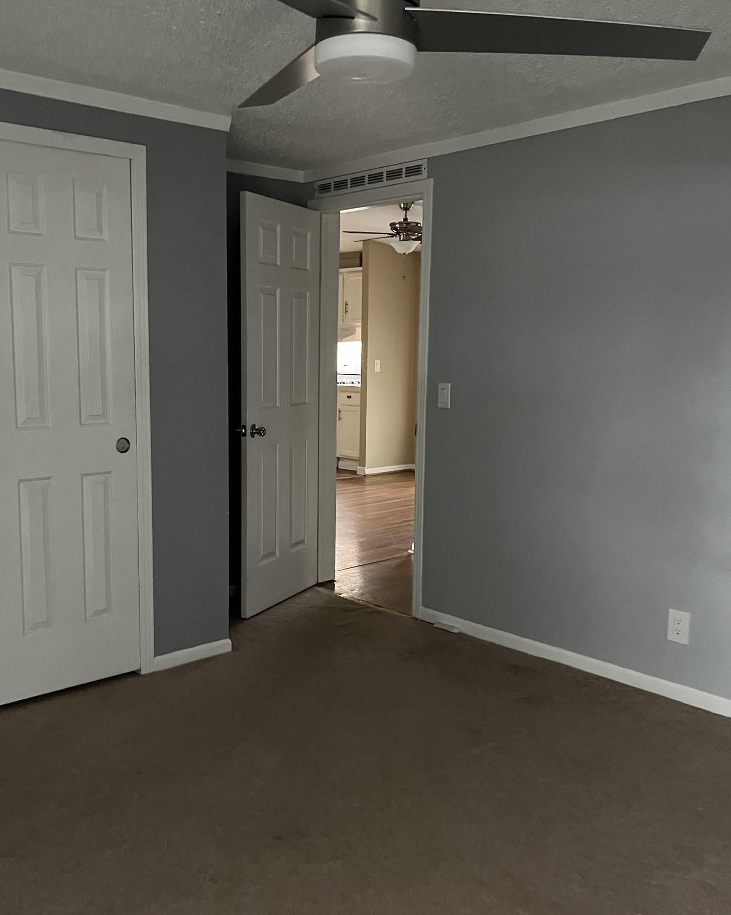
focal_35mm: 33
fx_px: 893
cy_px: 461
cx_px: 291
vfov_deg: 54.2
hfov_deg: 44.3
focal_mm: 5.1
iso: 800
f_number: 1.6
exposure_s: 1/30
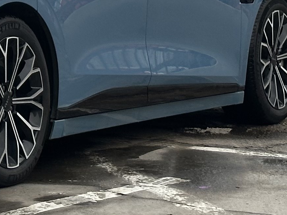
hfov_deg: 8.8
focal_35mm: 221
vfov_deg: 6.6
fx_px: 1832
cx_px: -109
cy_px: -179
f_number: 1.78
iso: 64
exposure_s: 1/452
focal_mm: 6.86
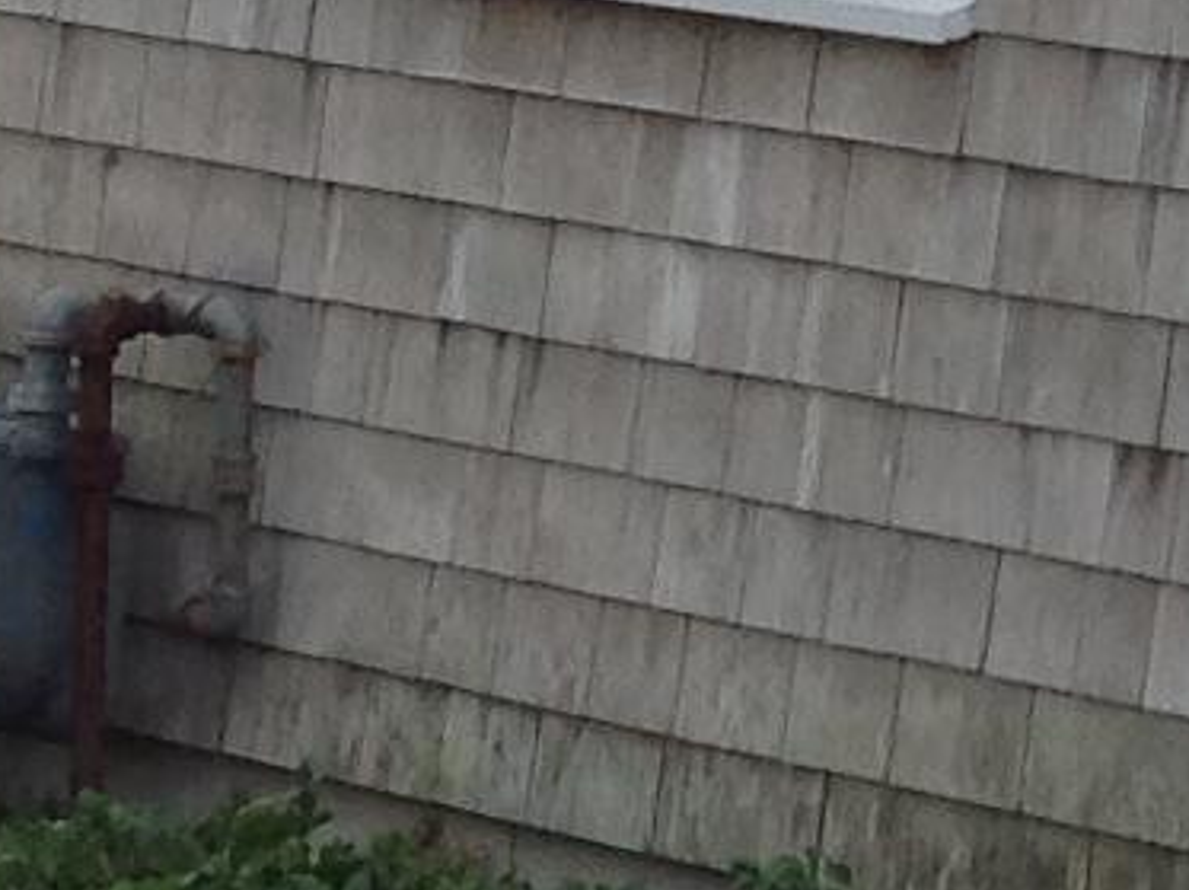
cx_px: 2812
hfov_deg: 7.6
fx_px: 8339
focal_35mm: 243
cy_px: -255
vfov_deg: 6.1
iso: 50
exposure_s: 1/343
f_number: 2.4
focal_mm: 4.28
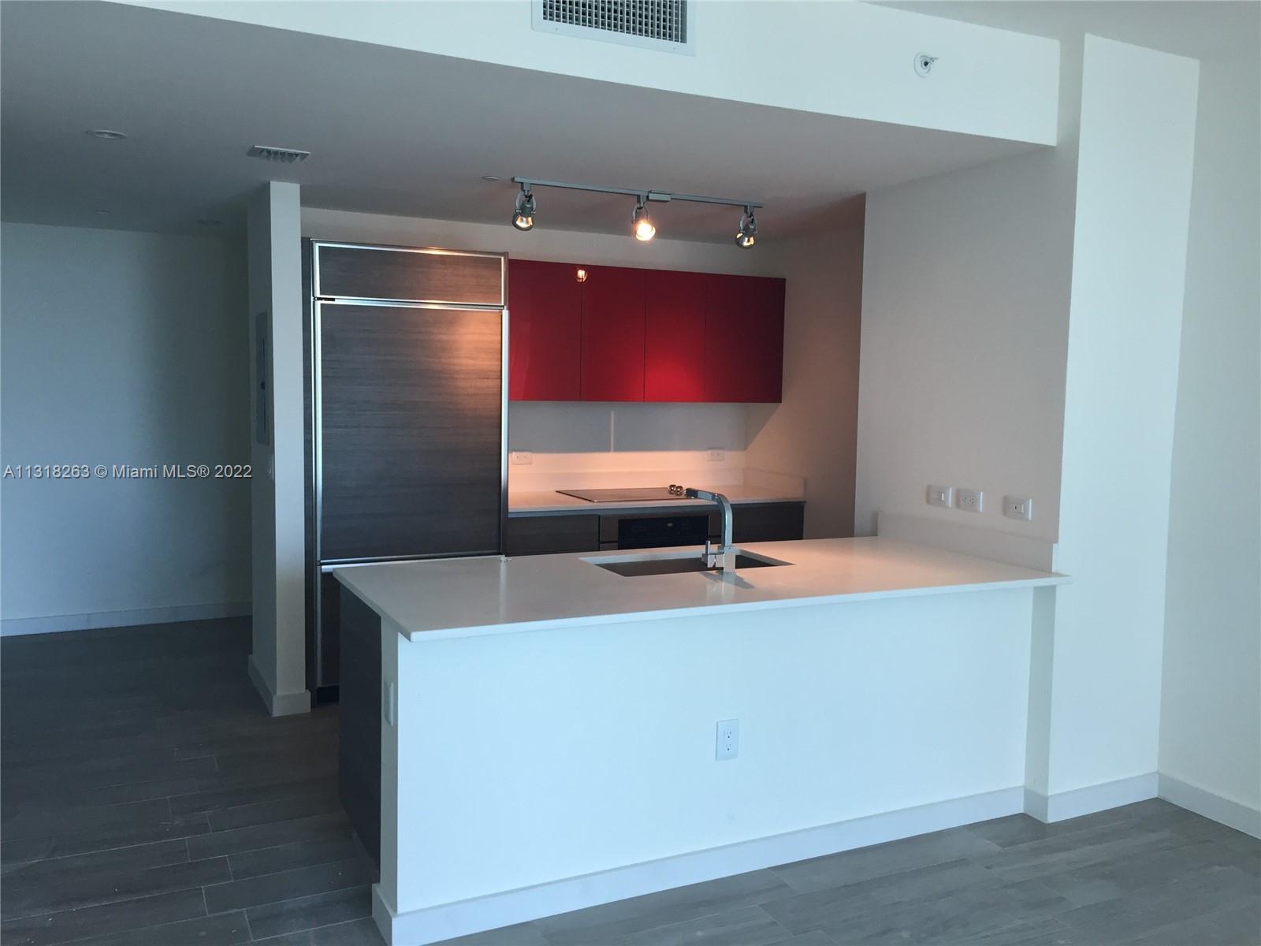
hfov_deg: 61.7
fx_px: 1056
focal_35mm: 29
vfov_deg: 48.2
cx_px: 630
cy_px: 473
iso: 32
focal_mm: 4.15
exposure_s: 1/40
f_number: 2.2
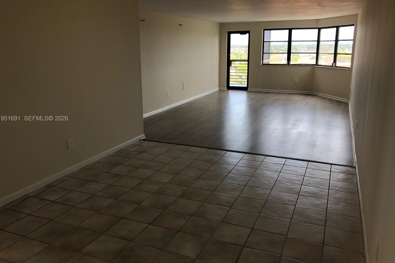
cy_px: 119
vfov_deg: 43.5
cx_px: 193
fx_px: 329
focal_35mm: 30
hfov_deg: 61.9
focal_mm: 3.99
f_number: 1.8
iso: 64
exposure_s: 1/120
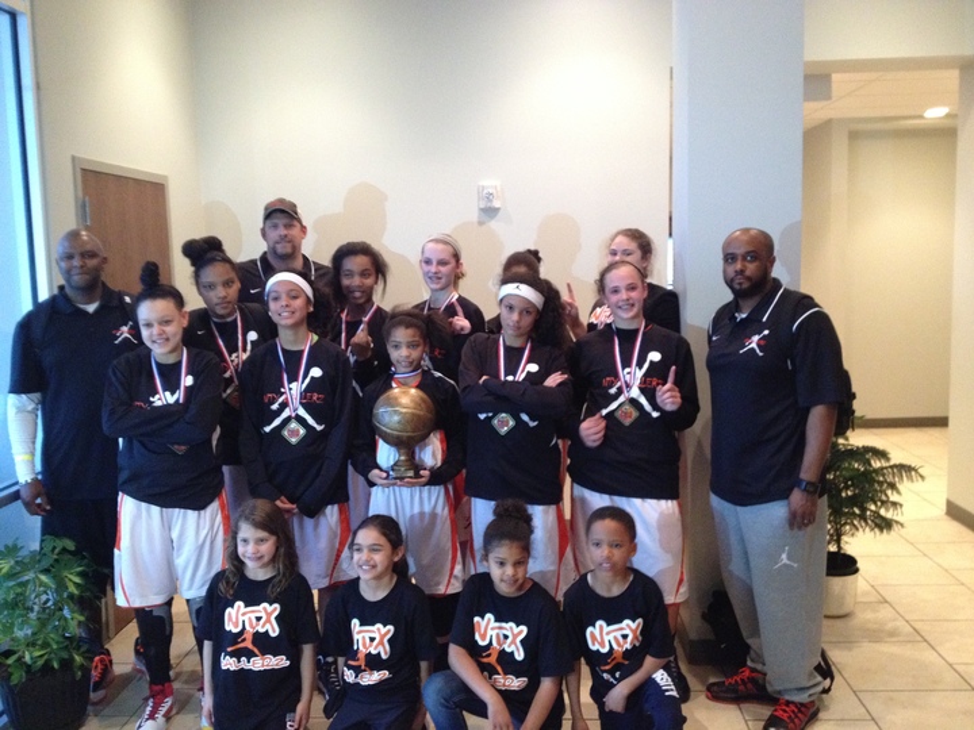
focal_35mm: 35
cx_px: 487
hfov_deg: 52.6
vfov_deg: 40.7
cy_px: 365
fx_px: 985
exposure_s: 1/15
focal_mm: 4.28
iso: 400
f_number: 2.4
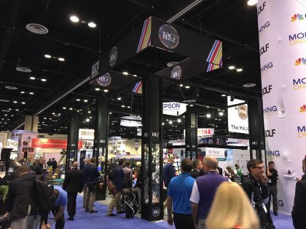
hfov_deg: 61.7
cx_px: 153
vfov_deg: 48.2
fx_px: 256
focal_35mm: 29
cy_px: 114
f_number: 2.2
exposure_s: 1/20
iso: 200
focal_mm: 4.15
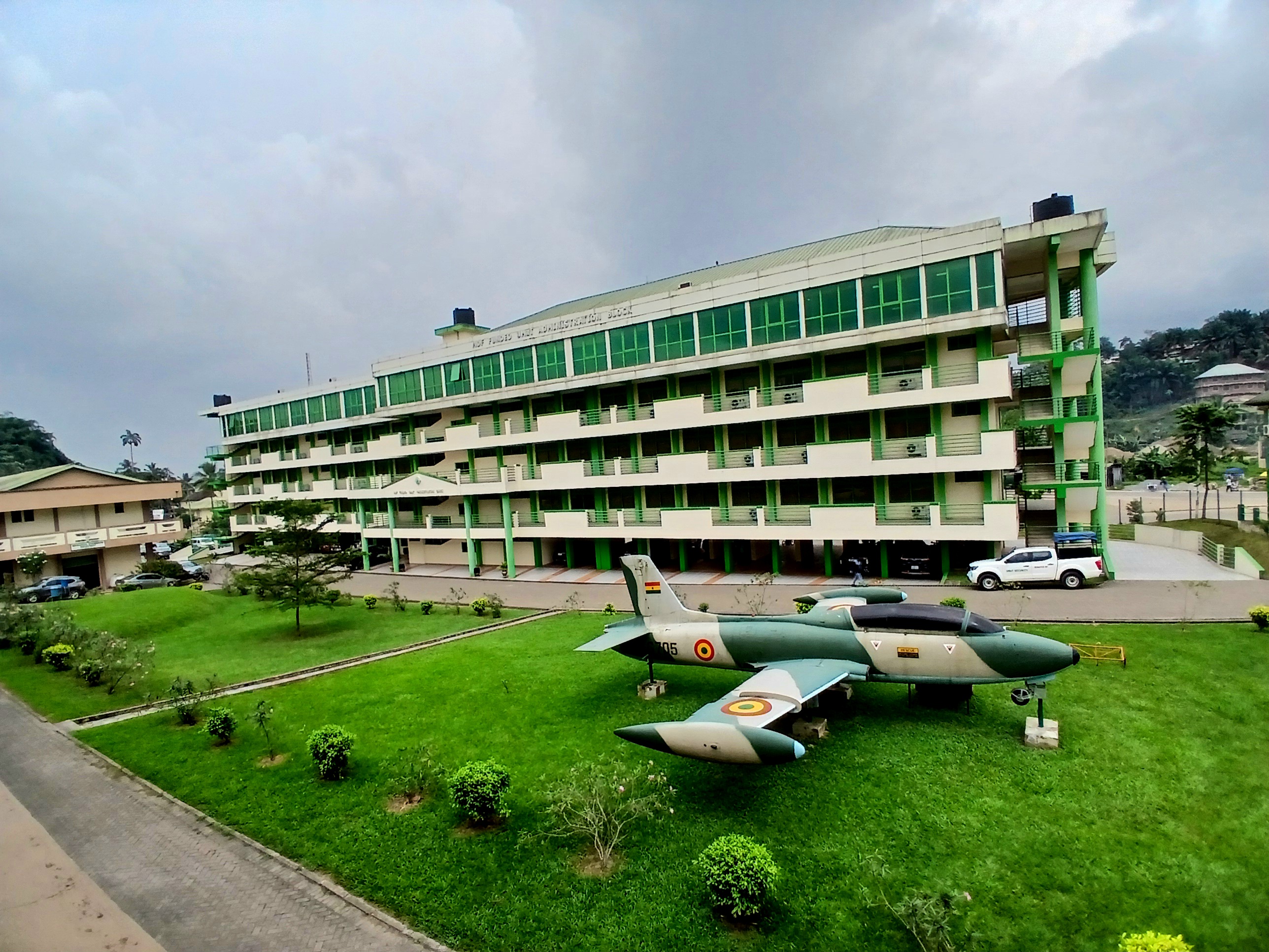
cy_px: 476
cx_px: 634
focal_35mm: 17
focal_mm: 1.4
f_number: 2.2
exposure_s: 1/1111
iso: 50
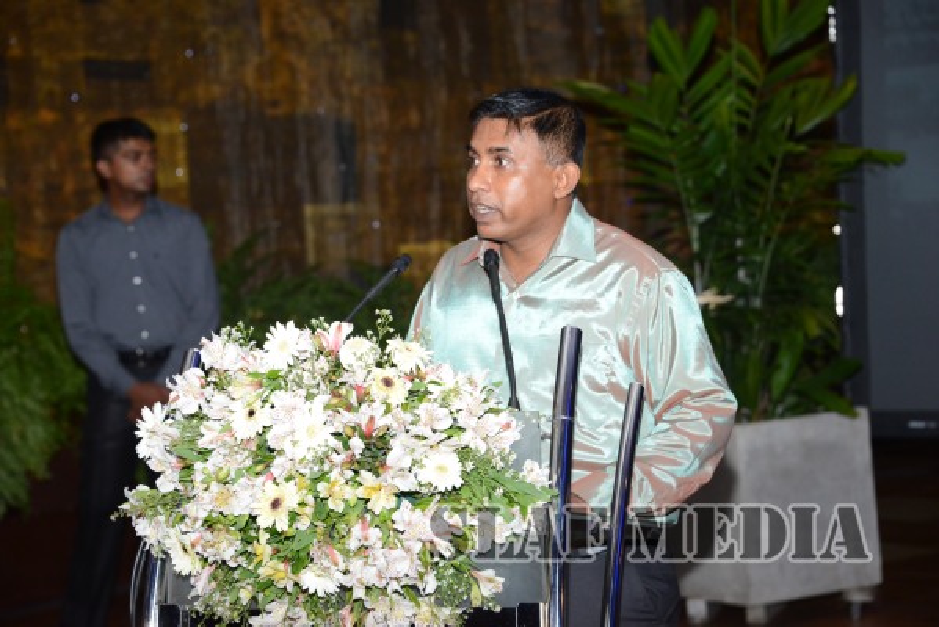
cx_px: 470
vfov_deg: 13.7
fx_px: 2609
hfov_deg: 20.4
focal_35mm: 100
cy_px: 314
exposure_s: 1/125
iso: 2500
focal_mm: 100
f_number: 6.3
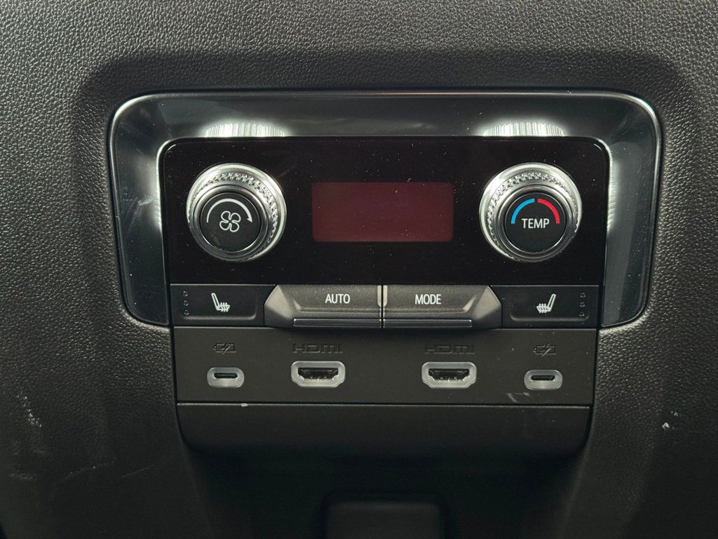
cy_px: 270
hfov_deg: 39.7
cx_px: 359
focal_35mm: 48
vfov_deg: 30.3
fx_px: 996
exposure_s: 1/19
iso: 800
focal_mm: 6.76
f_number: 1.78
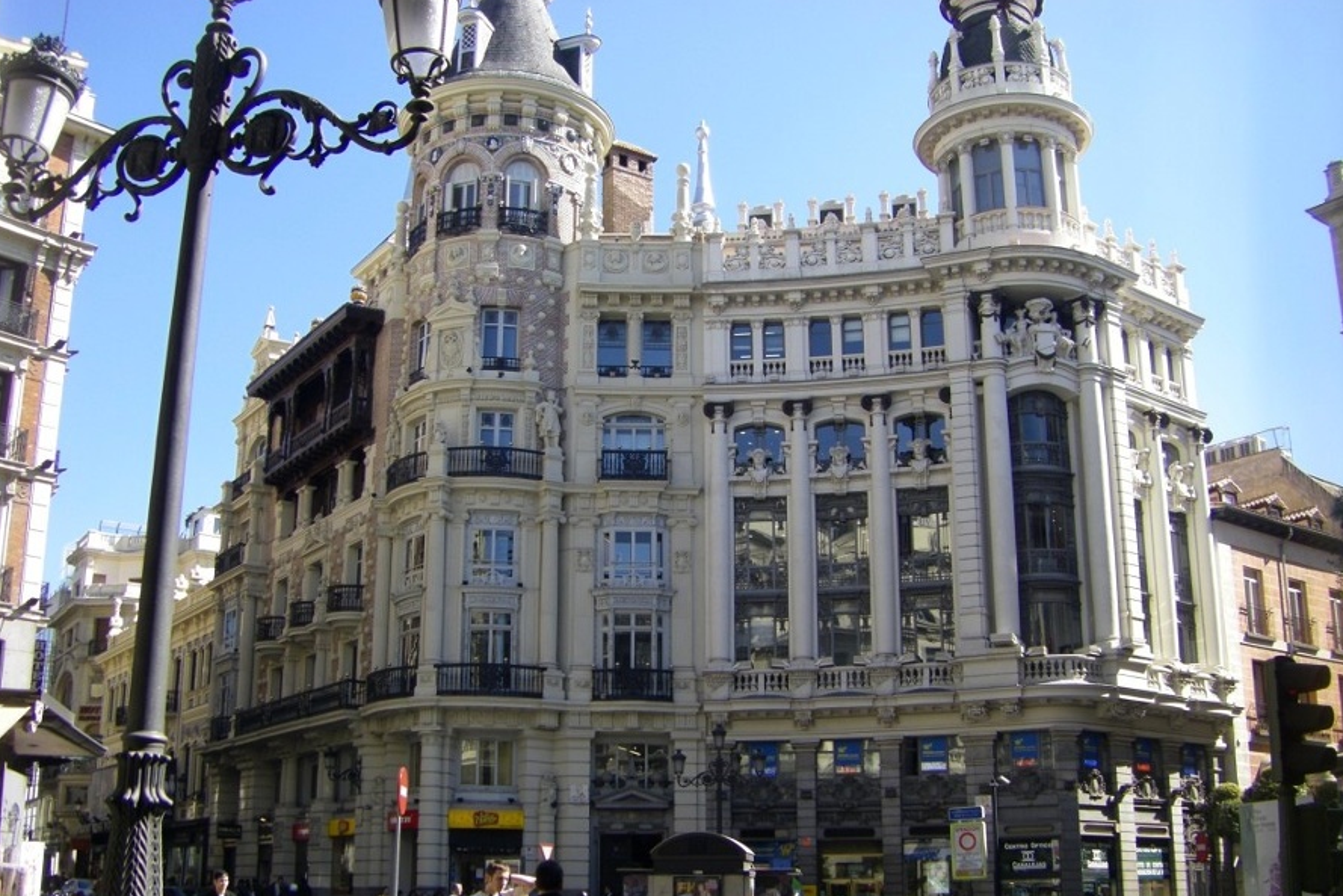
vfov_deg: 33.4
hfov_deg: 48.5
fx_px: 1492
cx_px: 666
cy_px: 495
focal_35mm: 40
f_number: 3.5
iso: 64
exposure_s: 1/200
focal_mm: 6.3
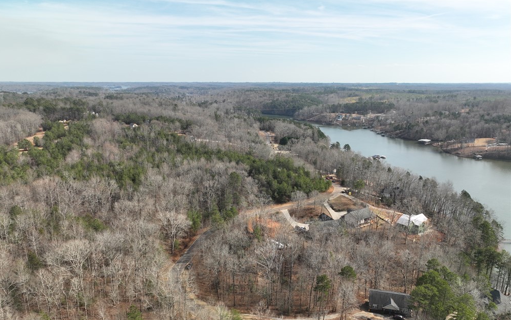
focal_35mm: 26
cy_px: 178
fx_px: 362
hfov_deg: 70.4
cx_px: 250
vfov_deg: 47.5
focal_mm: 12.29
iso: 150
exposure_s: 1/200
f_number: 2.8
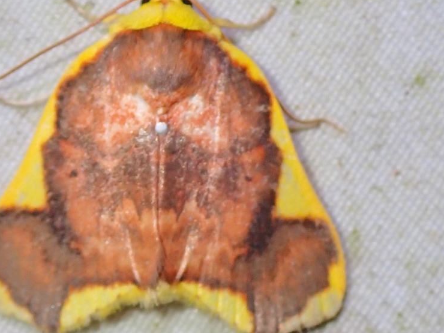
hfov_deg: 12.8
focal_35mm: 154
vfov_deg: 9.6
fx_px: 1975
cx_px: 167
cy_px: 119
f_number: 6.3
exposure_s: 1/250
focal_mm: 18
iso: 200
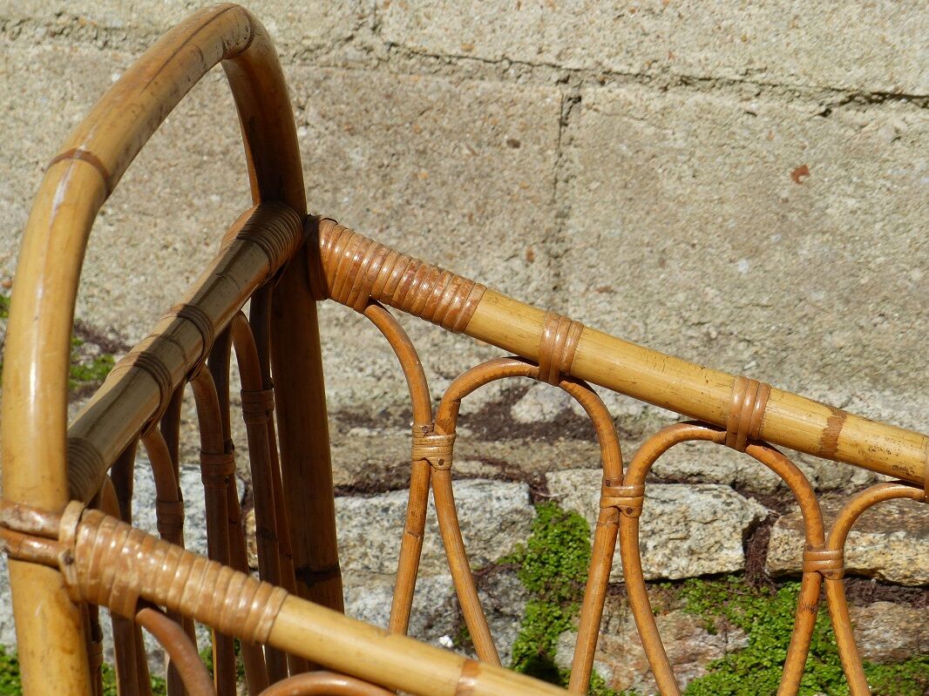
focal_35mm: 207
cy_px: 348
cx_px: 464
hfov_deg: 9.6
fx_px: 5554
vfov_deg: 7.2
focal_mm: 37.3
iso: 100
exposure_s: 1/1600
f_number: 4
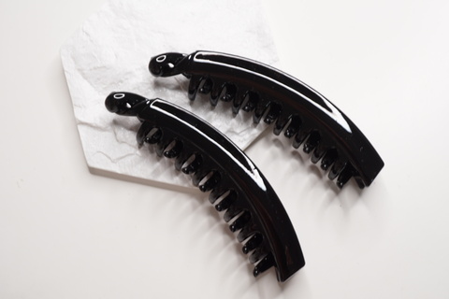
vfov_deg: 29.9
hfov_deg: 43.6
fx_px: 561
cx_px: 224
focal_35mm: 45
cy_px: 150
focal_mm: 30
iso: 200
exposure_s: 1/15
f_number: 8
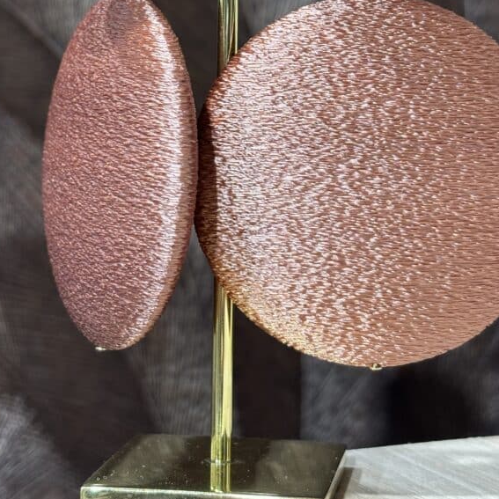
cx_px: 246
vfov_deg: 20.7
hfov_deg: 20.9
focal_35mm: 83
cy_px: 125
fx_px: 1354
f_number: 1.6
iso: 80
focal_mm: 5.96
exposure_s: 1/100
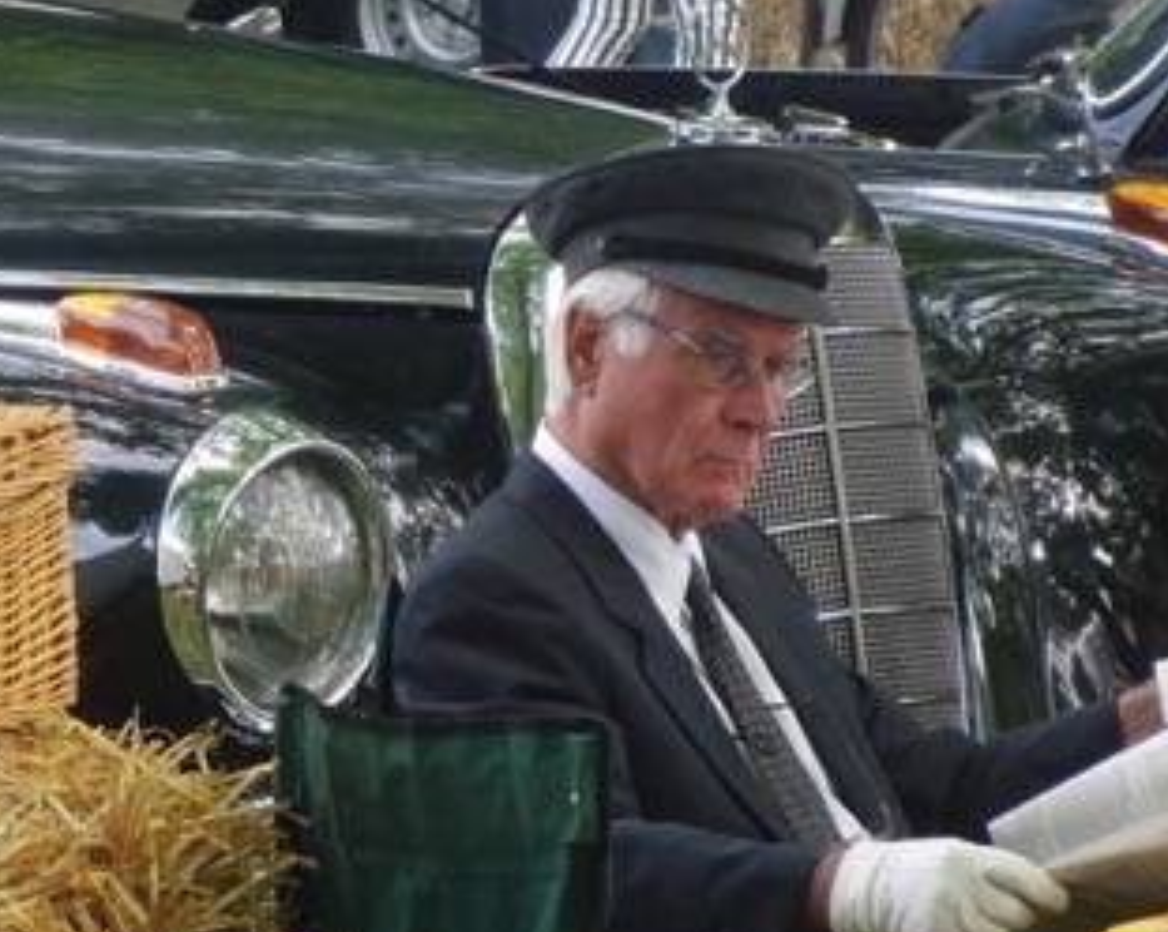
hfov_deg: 4.2
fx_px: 15847
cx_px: 203
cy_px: 455
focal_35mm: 459
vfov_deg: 3.4
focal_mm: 35.7
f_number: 5.2
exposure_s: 1/125
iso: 400
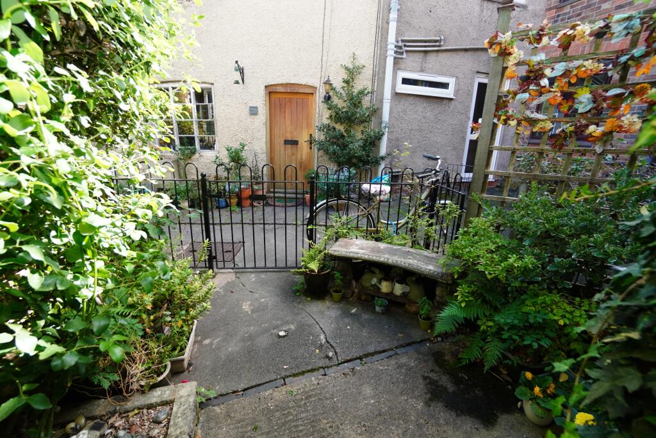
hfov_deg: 100.4
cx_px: 328
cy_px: 219
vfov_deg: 77.4
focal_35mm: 15
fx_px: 273
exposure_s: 1/160
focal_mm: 10
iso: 400
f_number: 4
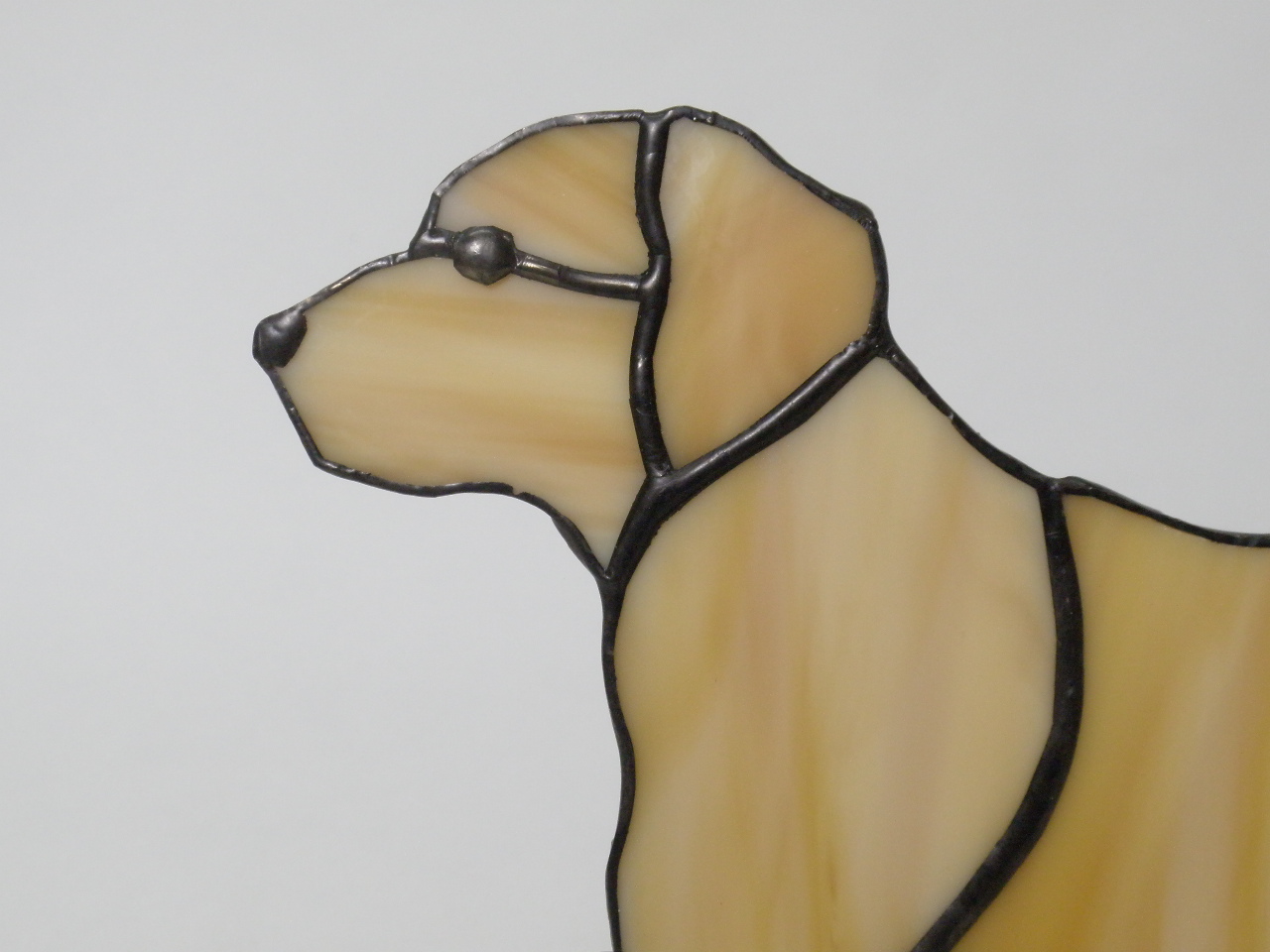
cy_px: 476
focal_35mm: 60
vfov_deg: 24.4
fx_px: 2201
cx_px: 635
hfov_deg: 32.2
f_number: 4.7
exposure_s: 1/50
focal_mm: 10.7
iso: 200
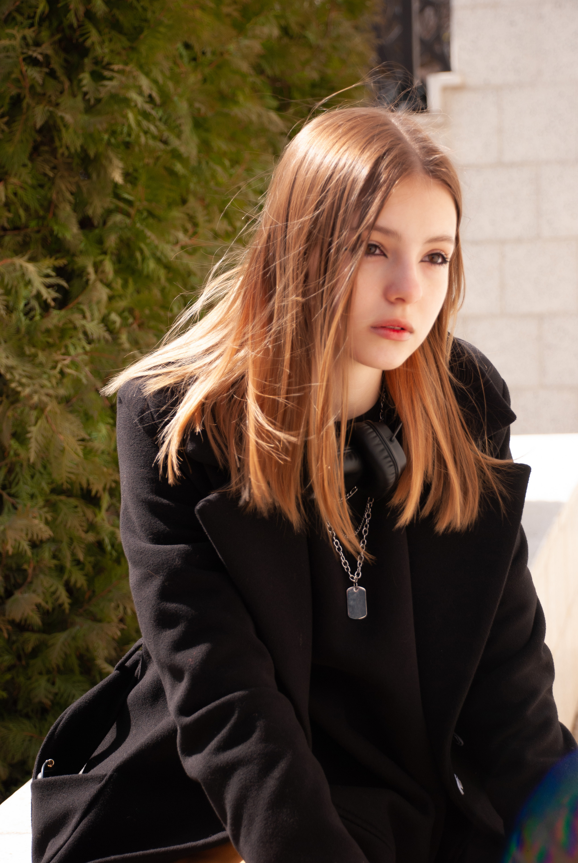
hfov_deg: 14.7
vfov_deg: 21.9
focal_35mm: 93
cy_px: 432
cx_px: 289
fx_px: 2233
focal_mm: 62
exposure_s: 1/200
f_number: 5.3
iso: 100
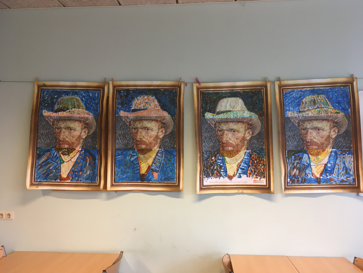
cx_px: 182
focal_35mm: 29
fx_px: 304
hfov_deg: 61.7
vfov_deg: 48.2
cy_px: 136
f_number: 2.2
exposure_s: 1/33
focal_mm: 4.15
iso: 80
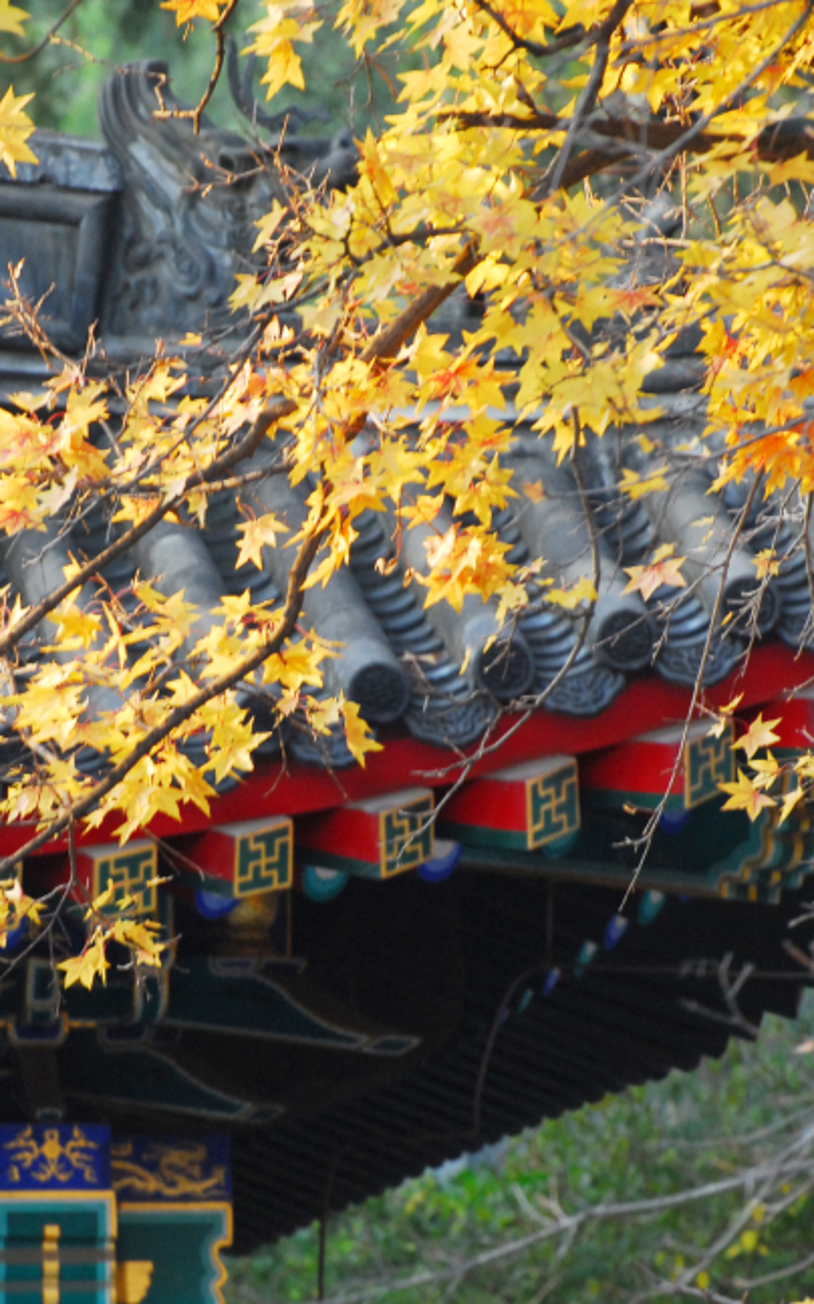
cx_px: 160
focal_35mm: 509
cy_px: 778
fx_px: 18079
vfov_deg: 4.1
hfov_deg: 2.6
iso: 400
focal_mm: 210
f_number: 6.3
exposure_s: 1/50
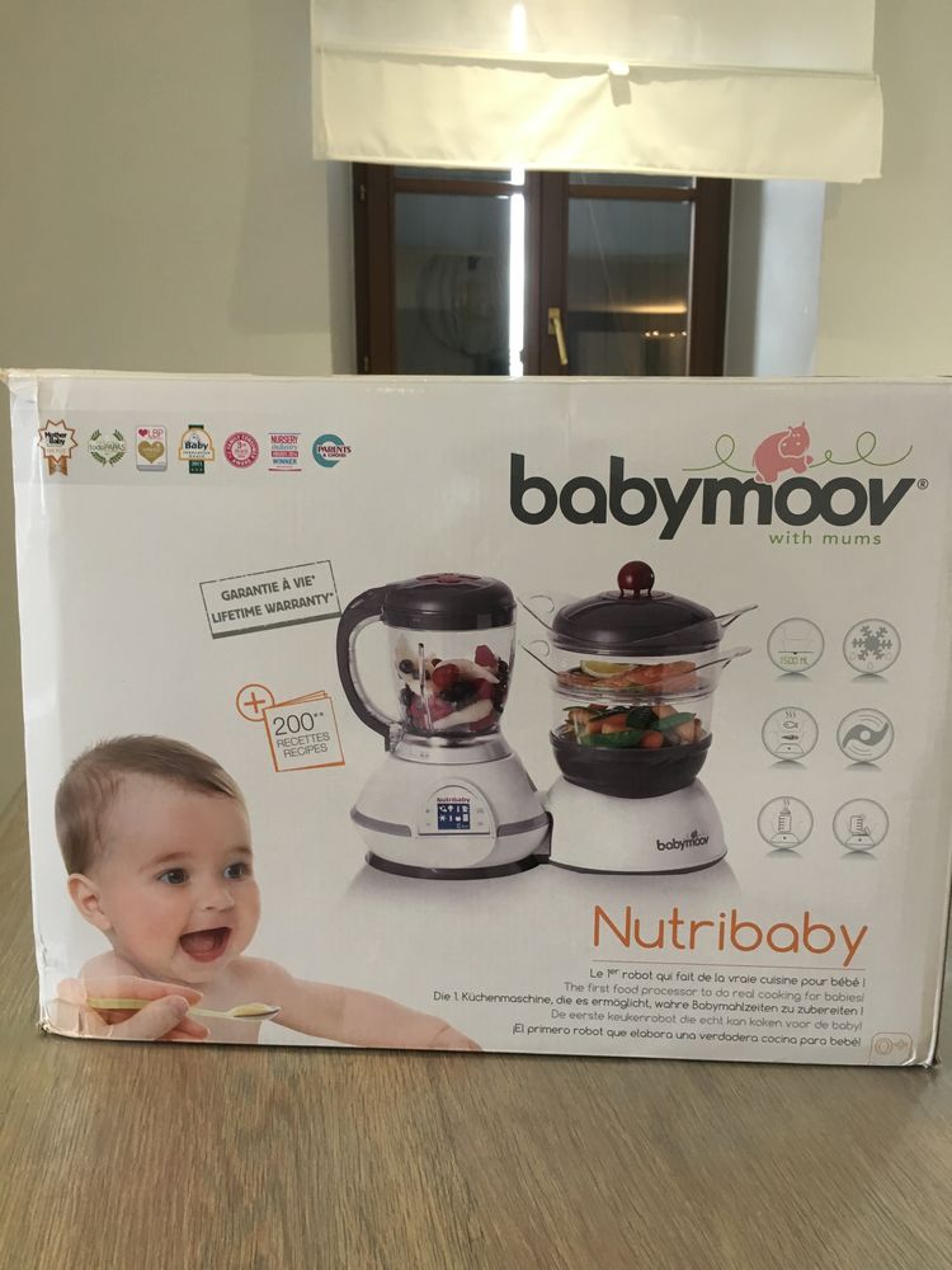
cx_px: 476
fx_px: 1063
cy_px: 635
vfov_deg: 61.7
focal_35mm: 29
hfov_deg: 48.2
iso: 100
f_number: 2.2
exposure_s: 1/33
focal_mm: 4.15
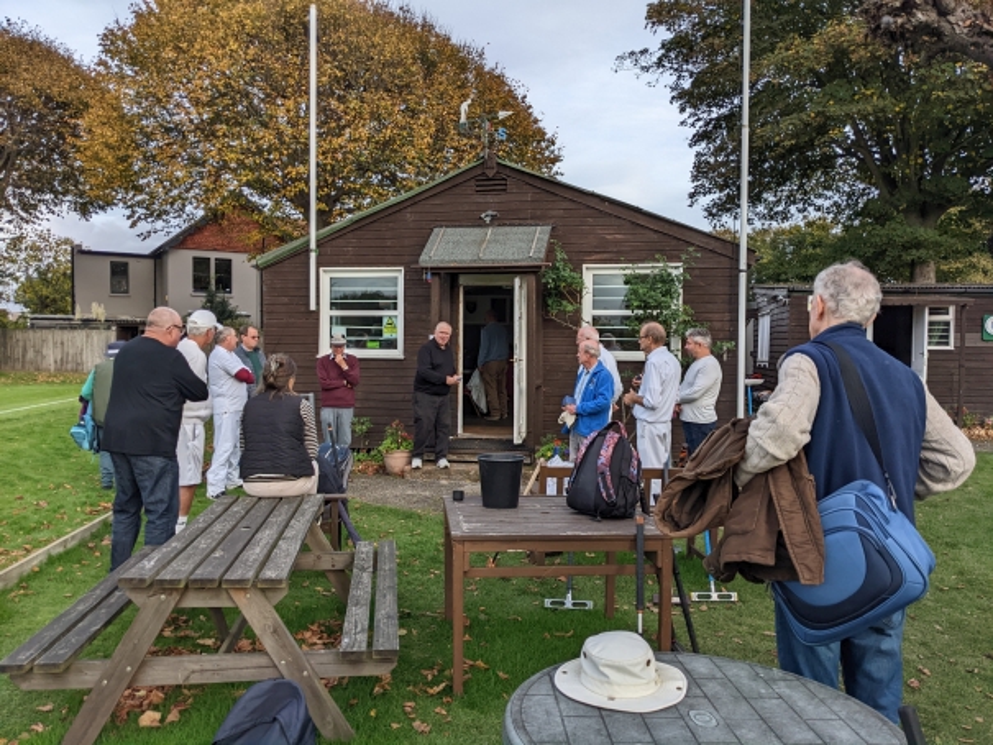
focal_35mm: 27
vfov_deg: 51.4
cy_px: 372
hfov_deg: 65.3
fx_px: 775
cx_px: 496
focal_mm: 4.38
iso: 65
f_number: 1.73
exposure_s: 1/1235
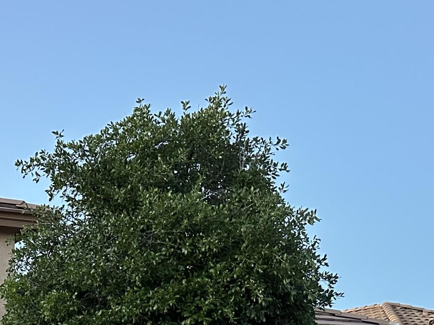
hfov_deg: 25.0
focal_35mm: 70
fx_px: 877
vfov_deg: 19.9
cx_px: -86
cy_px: 371
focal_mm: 6.86
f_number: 1.78
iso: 500
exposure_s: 1/60
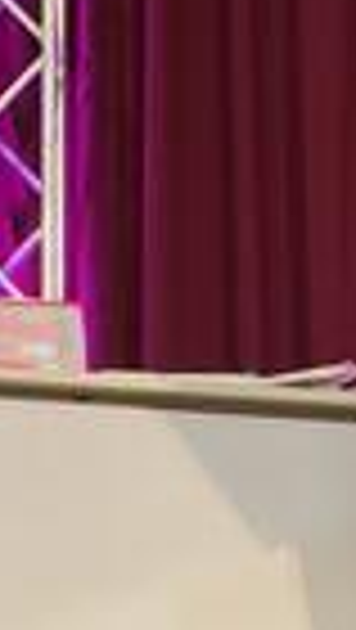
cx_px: 167
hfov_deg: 5.1
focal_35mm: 239
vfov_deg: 9.0
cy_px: 18
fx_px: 4001
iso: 125
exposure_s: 1/60
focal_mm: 7.5
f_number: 2.2
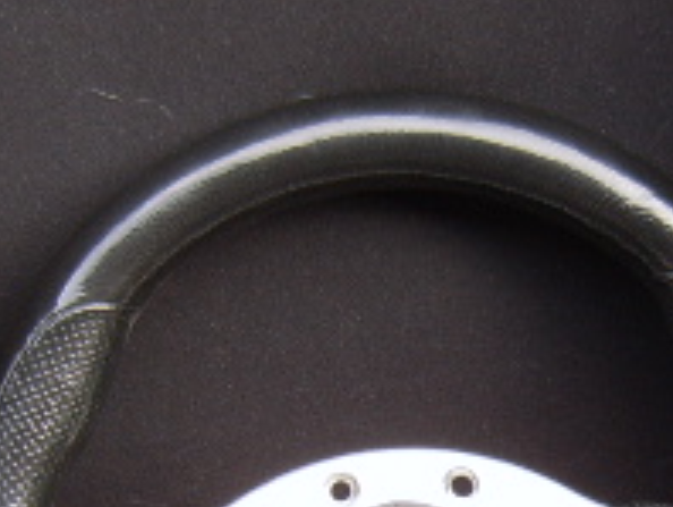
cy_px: 568
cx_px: 394
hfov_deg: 17.4
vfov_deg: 12.9
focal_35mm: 113
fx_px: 2200
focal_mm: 5.8
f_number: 2.8
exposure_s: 1/90
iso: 50
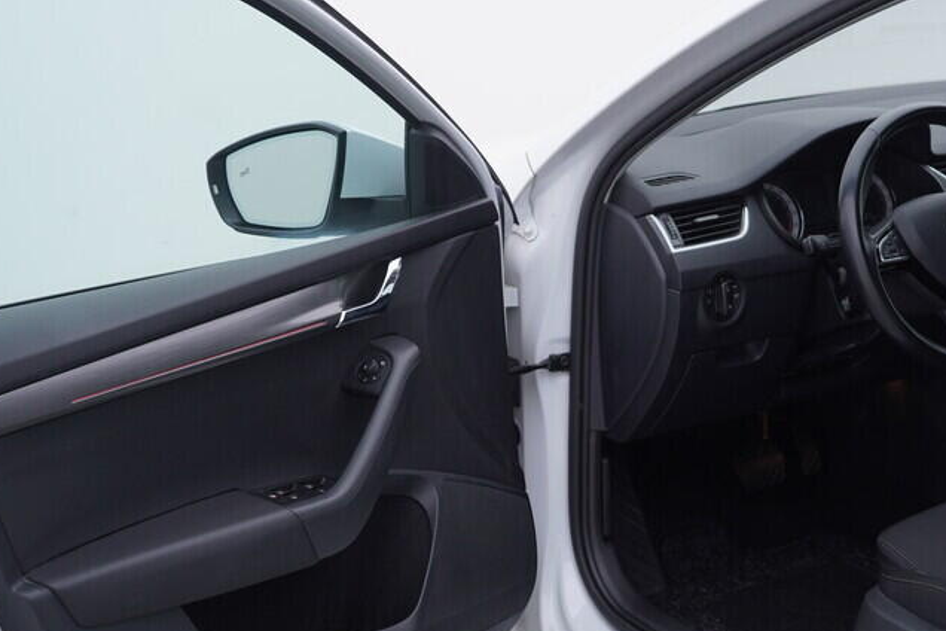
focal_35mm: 58
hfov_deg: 34.4
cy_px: 364
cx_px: 549
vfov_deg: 23.4
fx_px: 1524
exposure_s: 1/60
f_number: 3.5
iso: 125
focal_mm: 24
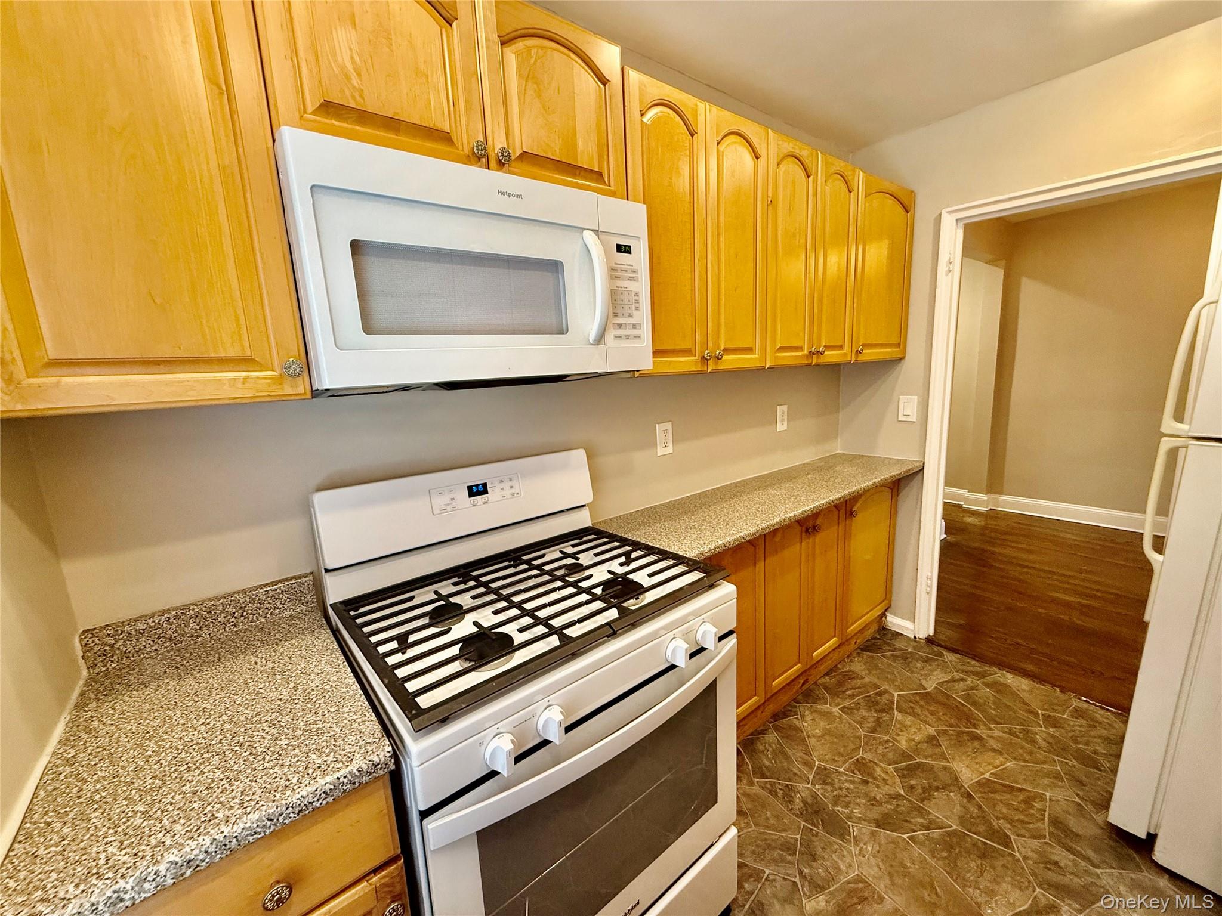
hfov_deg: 102.1
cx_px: 611
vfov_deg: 85.7
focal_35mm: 14
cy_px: 458
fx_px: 494
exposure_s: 1/60
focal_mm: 2.22
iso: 250
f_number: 2.2
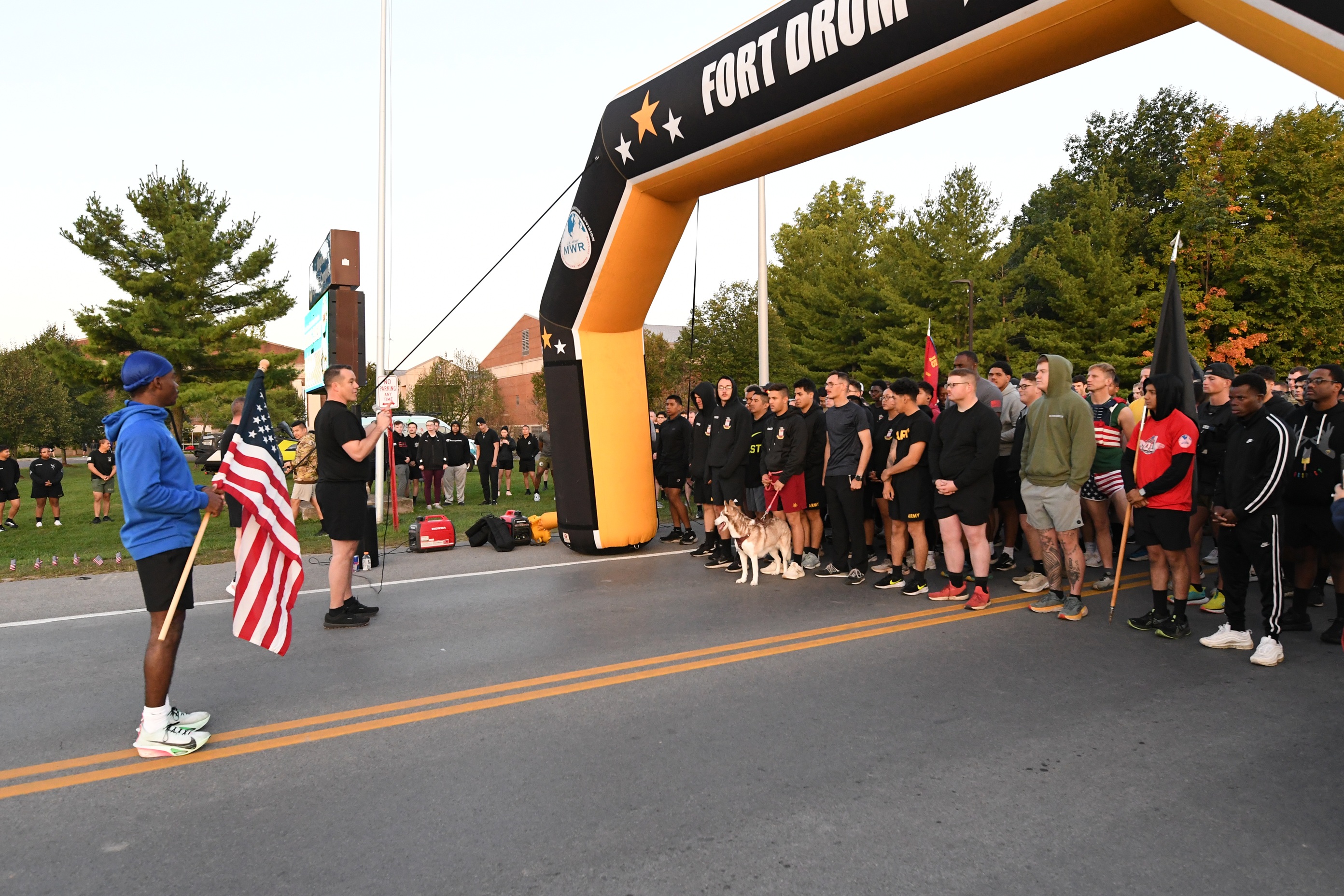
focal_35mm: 22
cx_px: 672
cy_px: 448
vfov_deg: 56.1
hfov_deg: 77.3
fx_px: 840
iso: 2500
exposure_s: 1/2000
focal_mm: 15
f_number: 2.8
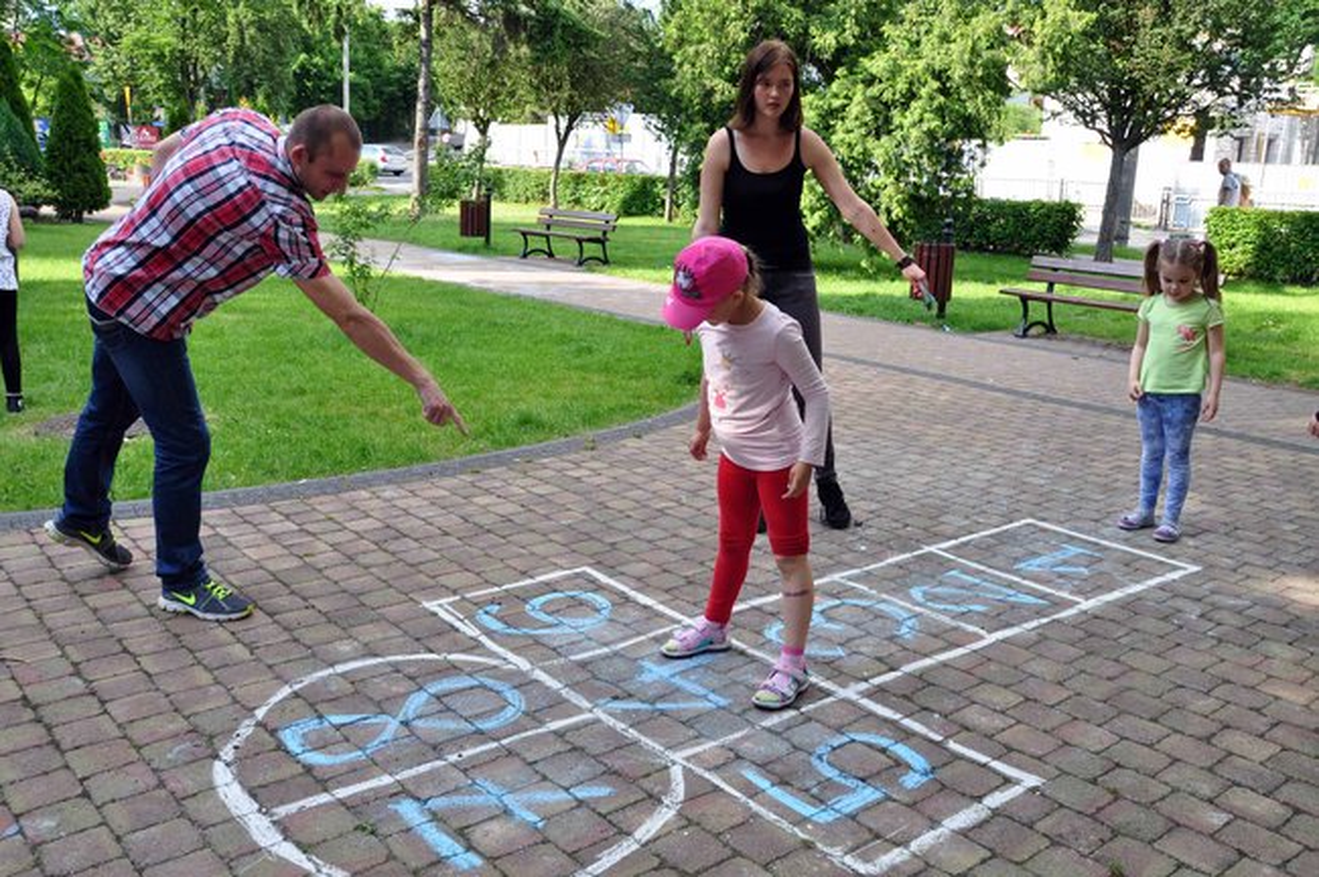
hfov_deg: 57.3
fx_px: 1208
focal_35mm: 33
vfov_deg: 39.9
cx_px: 660
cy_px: 438
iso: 200
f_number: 9
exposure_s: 1/125
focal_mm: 22
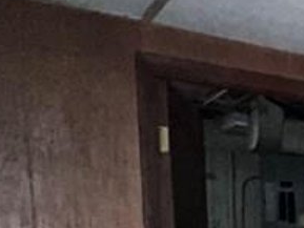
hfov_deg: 17.3
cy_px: 305
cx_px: 651
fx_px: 597
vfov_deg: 19.7
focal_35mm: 68
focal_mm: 1.57
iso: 320
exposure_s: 1/36
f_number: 1.8
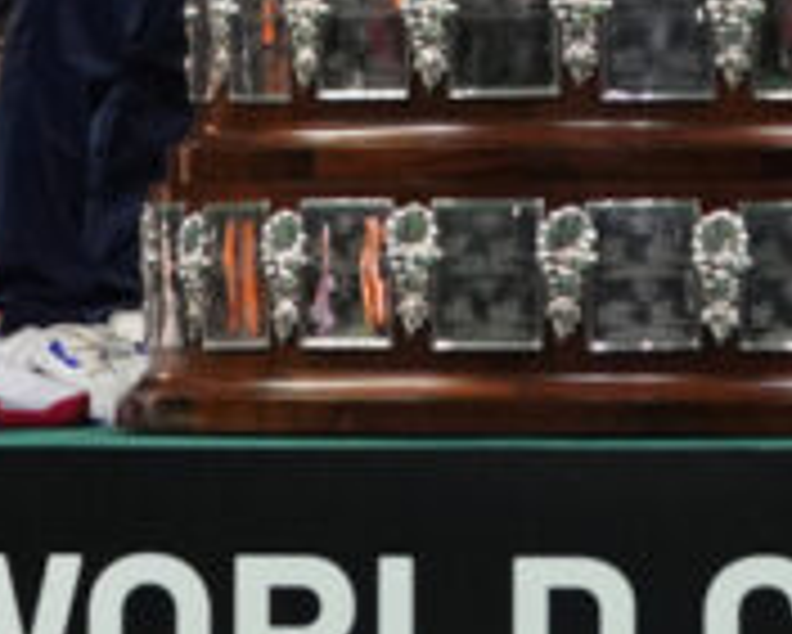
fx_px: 9991
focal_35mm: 426
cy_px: -683
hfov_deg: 4.5
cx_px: 598
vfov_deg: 3.6
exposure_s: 1/1250
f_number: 3.2
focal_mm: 80
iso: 2500
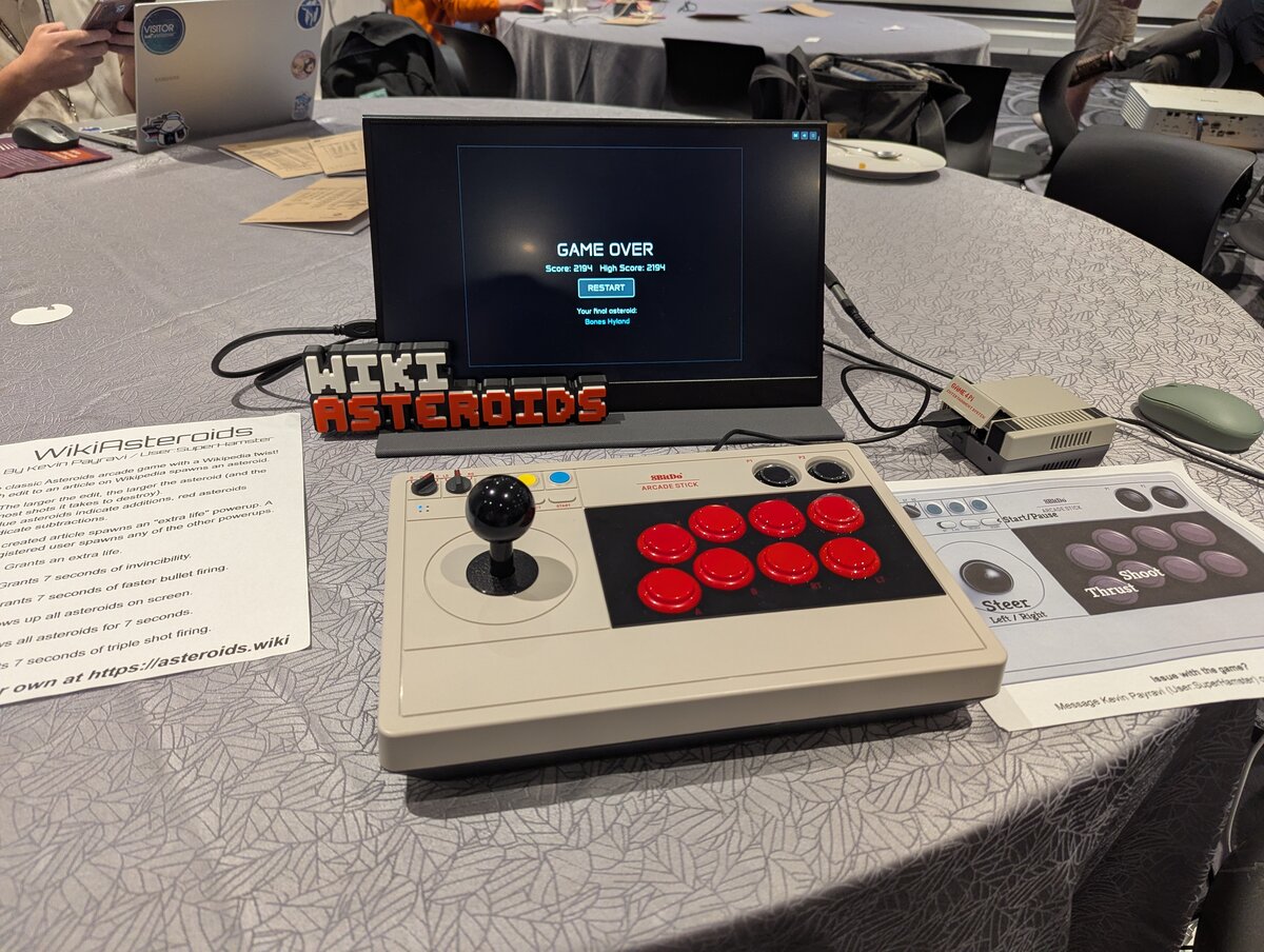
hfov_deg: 71.5
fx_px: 878
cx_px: 632
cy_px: 476
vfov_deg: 57.0
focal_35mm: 24
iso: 523
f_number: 1.85
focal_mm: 6.81
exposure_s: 1/100
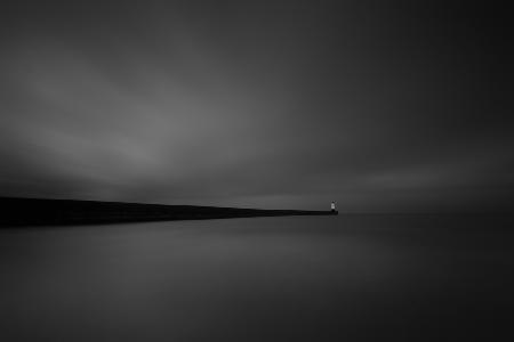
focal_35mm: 20
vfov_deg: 61.9
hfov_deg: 84.0
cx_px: 257
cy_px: 171
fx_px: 286
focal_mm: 20
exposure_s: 138
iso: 50
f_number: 22
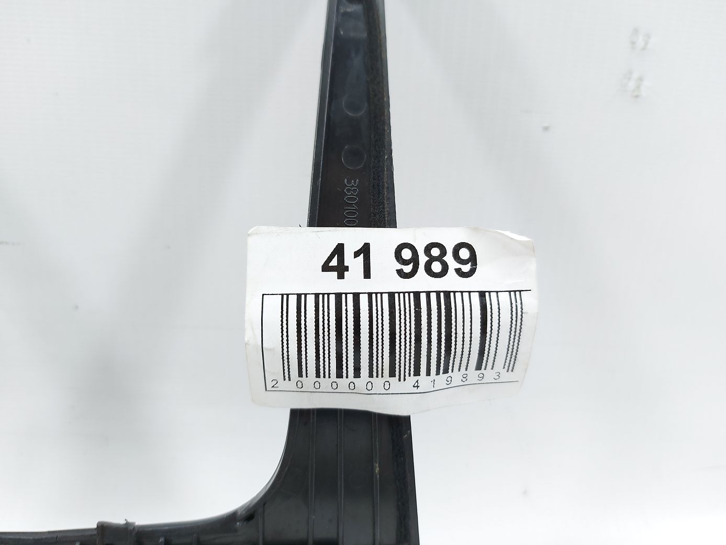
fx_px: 503
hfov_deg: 71.6
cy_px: 272
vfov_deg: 56.8
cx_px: 363
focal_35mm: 24
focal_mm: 5.23
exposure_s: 1/50
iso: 80
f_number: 1.8
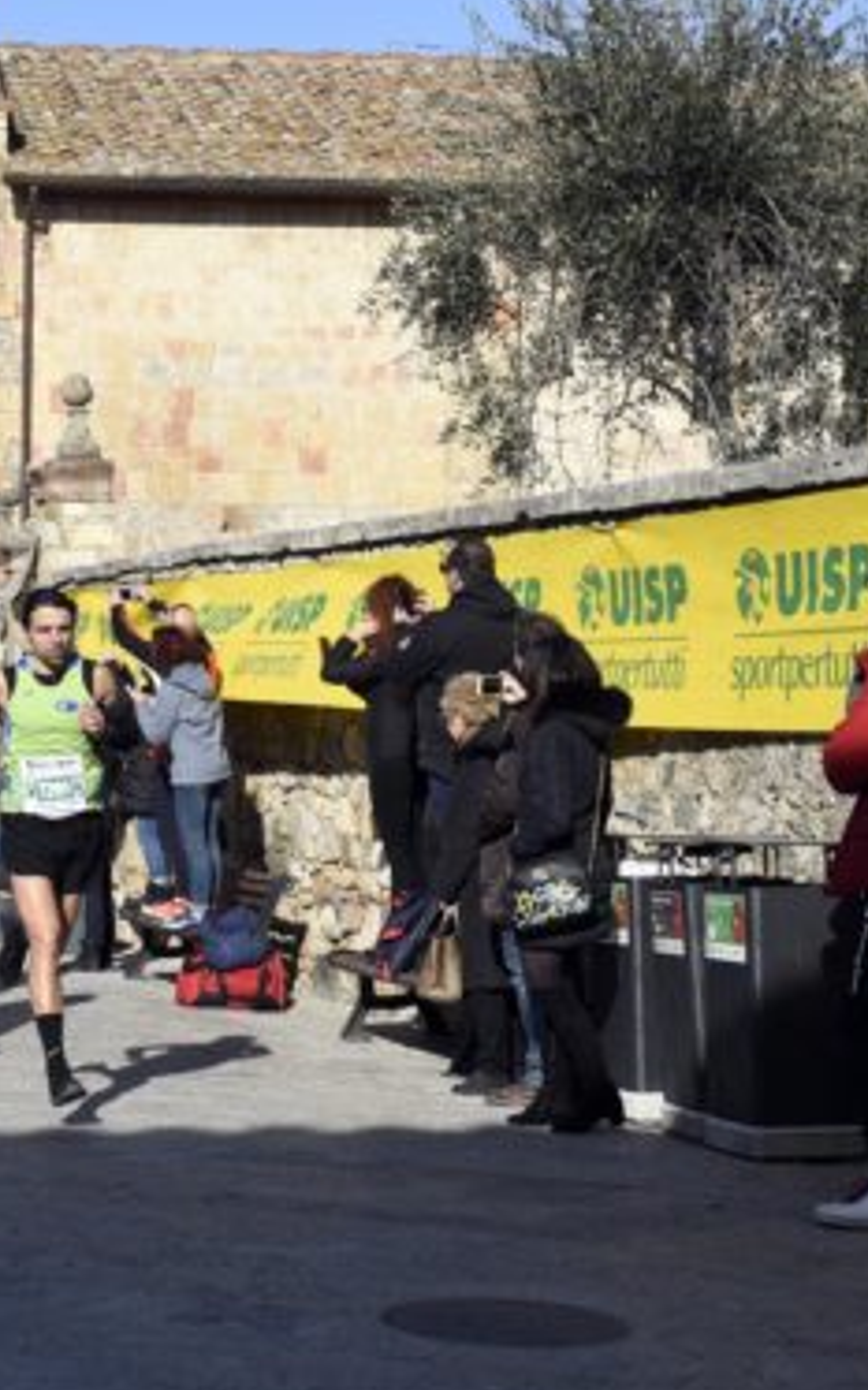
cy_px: 443
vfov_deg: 29.1
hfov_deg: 18.2
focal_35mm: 70
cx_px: 19
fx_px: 2650
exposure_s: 1/1250
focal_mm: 32
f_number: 8
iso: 400
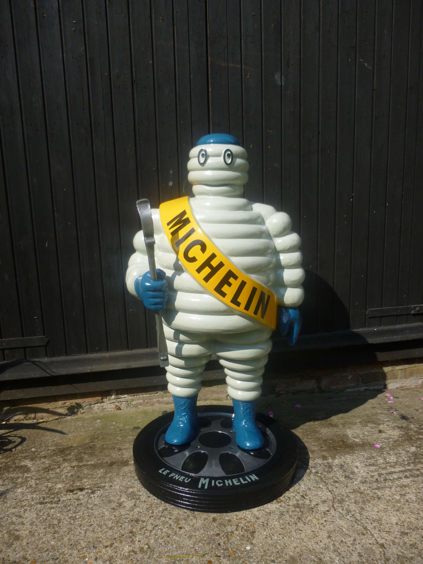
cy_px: 282
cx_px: 212
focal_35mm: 25
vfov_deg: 69.4
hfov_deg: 54.9
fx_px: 407
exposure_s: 1/1000
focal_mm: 4.5
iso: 100
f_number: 3.1
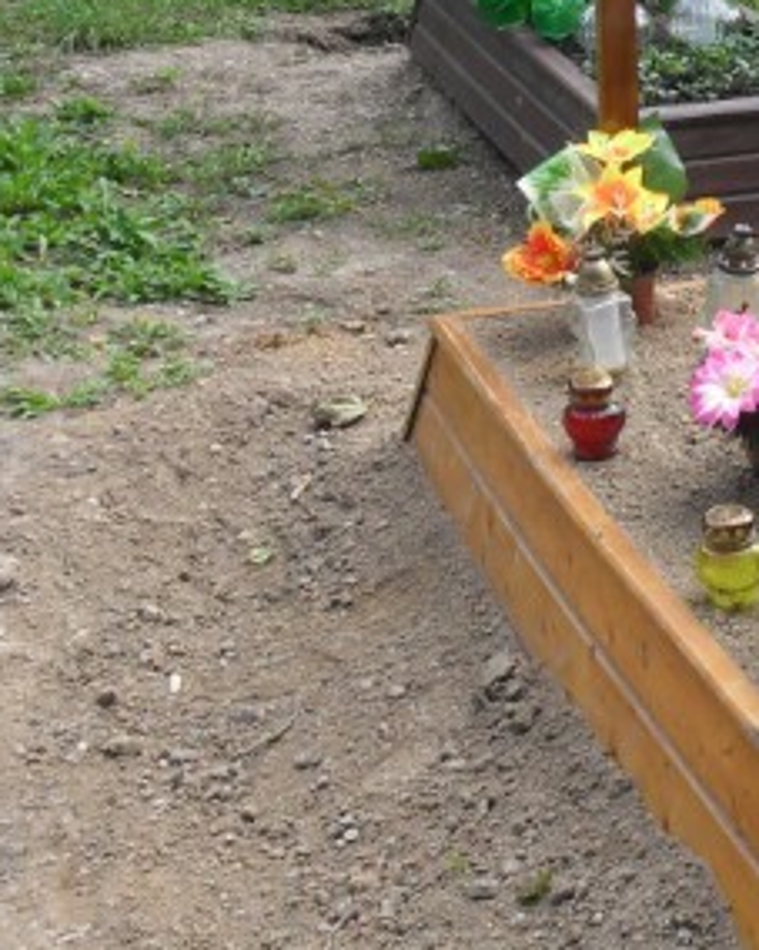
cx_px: 846
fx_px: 2163
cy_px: 227
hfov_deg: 19.1
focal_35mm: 77
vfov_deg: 24.5
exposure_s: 1/250
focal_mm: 6.3
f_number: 3.2
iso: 100
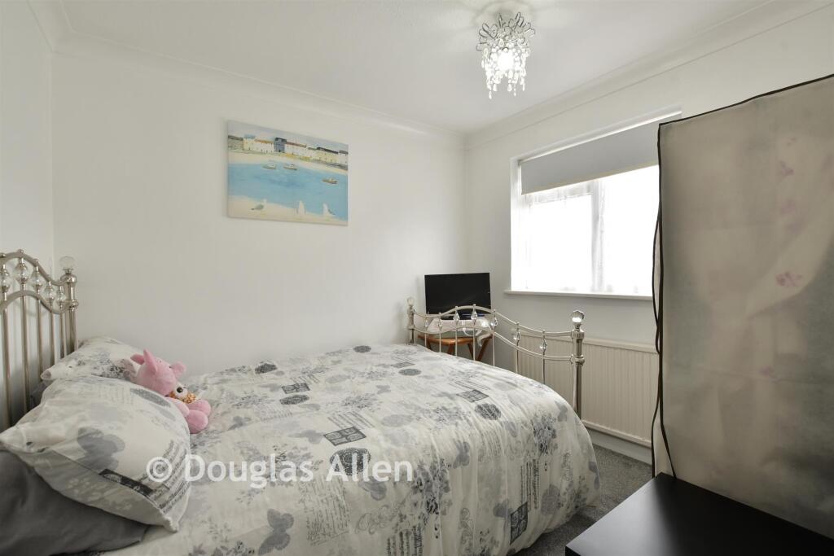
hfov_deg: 100.4
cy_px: 278
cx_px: 417
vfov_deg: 77.3
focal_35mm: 15
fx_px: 348
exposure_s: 1/3
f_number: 8
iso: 100
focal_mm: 10
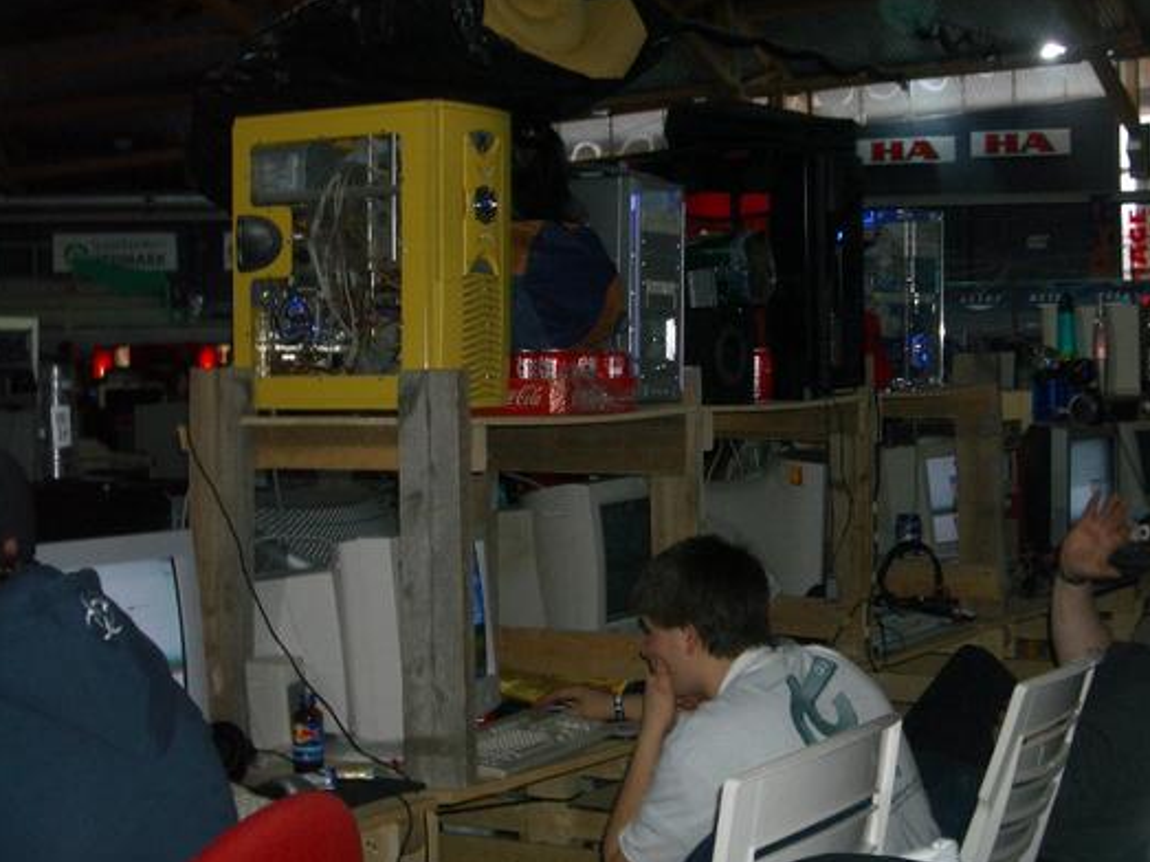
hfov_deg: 32.1
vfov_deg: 24.4
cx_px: 695
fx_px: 1993
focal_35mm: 60
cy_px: 378
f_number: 3.1
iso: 100
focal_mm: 8.2
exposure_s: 1/60
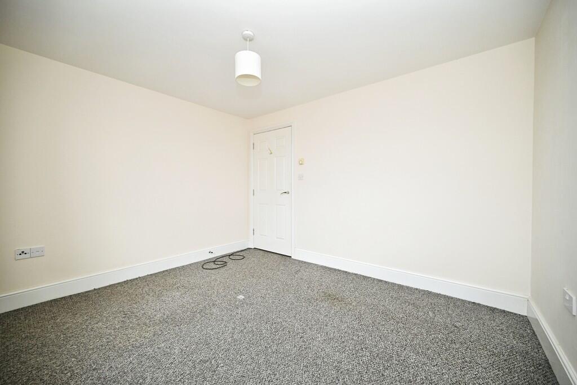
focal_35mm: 14
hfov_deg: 104.2
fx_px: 224
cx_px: 288
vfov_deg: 81.2
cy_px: 192
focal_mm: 14
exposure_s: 1/60
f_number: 4
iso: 560
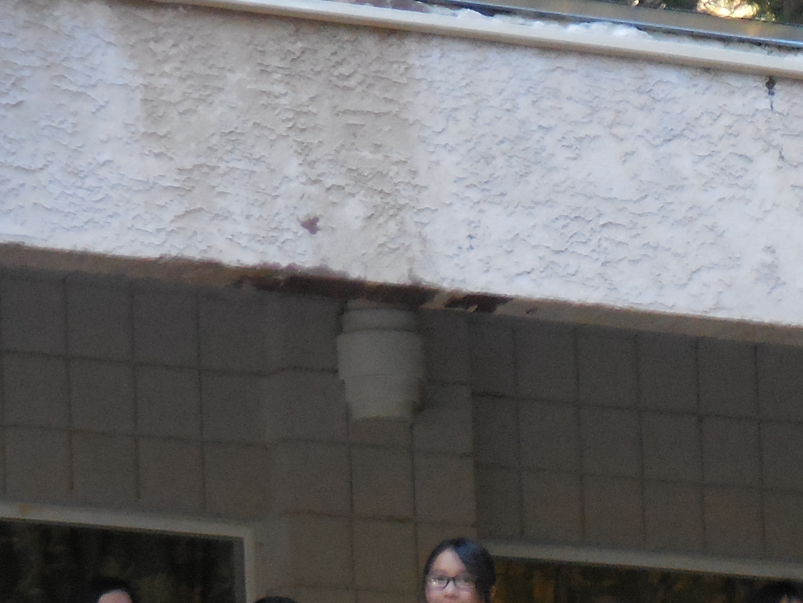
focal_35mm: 308
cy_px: 674
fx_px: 7145
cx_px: 901
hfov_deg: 6.4
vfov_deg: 4.8
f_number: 5.3
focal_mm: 23.4
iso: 720
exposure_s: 1/60
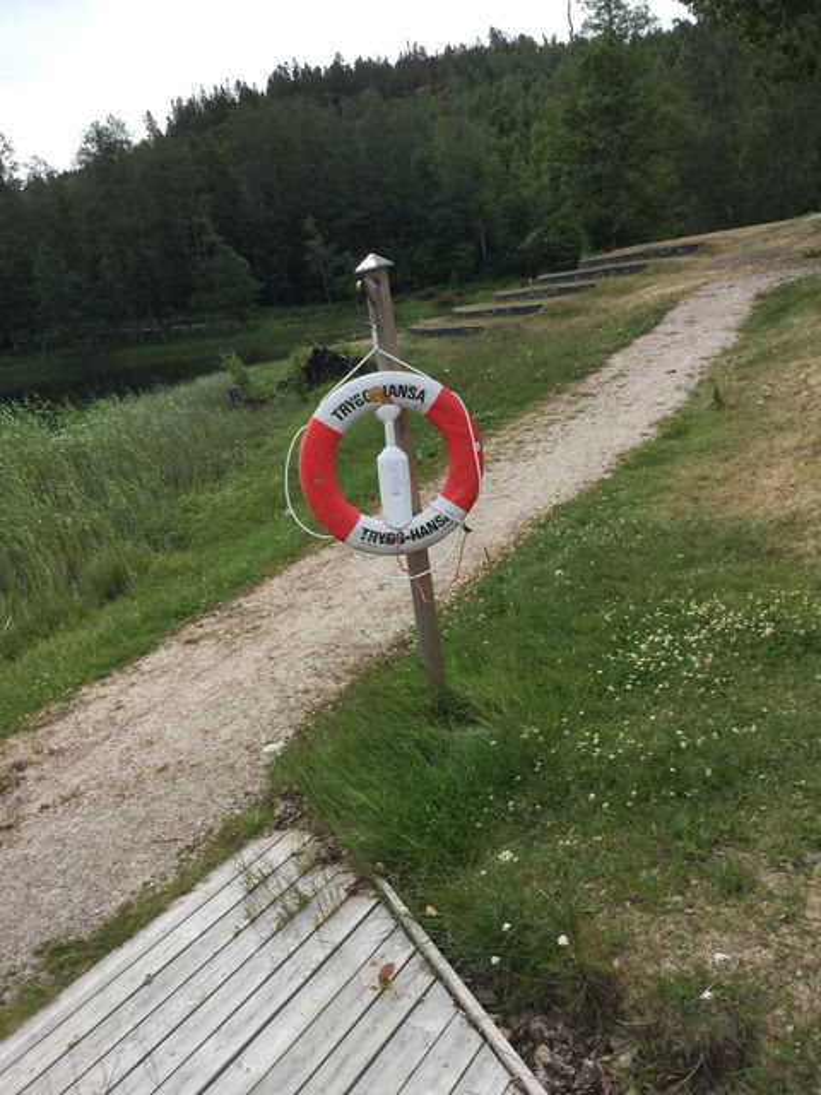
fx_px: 980
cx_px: 410
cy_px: 548
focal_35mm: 31
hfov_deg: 45.4
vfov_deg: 58.4
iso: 25
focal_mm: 3.3
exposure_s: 1/734
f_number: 2.4
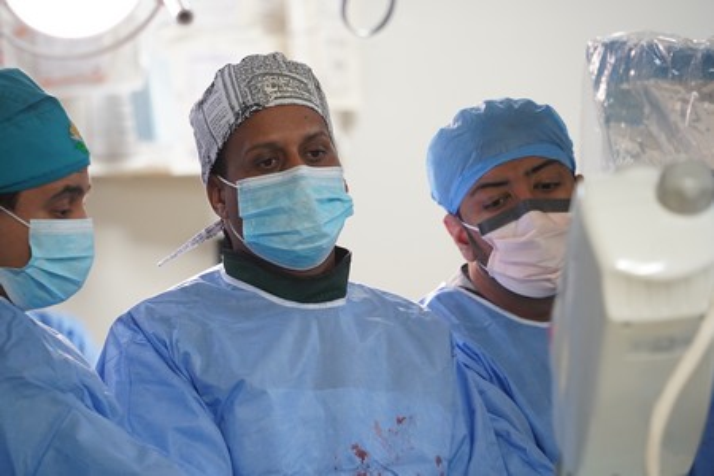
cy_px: 238
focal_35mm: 200
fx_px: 3966
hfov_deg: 10.3
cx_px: 357
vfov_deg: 6.9
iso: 5000
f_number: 5.6
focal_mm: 200
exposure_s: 1/80
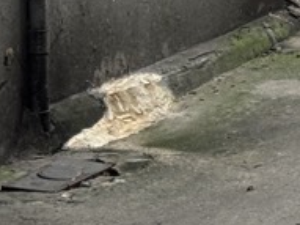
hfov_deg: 7.2
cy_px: -172
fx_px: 2226
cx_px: 715
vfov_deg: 5.7
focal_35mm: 257
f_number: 1.78
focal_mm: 6.76
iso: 64
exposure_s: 1/765
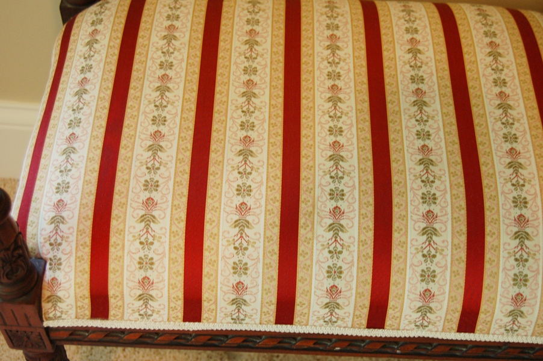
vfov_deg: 23.7
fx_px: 859
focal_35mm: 57
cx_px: 272
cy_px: 180
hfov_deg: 35.1
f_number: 4.8
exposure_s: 1/25
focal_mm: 38
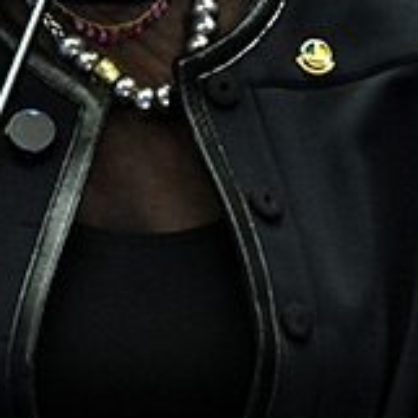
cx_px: 312
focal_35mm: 612
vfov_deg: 2.9
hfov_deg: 2.9
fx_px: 8361
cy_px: 13
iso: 4000
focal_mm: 135
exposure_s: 1/125
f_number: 4.5
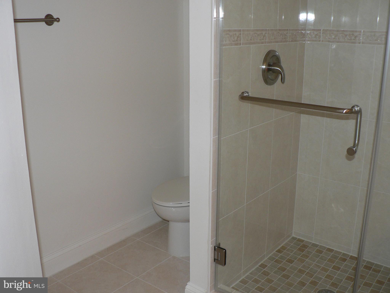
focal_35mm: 36
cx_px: 195
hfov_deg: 51.4
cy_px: 146
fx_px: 406
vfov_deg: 39.7
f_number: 2.8
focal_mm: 6
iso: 100
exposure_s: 1/60
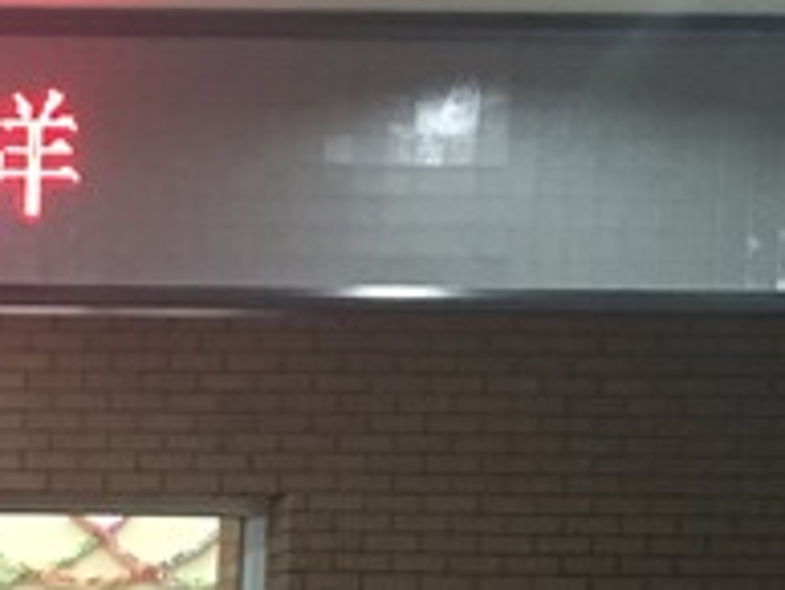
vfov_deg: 11.6
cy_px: 997
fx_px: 2723
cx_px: -712
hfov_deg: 14.1
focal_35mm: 120
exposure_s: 1/17
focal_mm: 4.15
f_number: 2.2
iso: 200
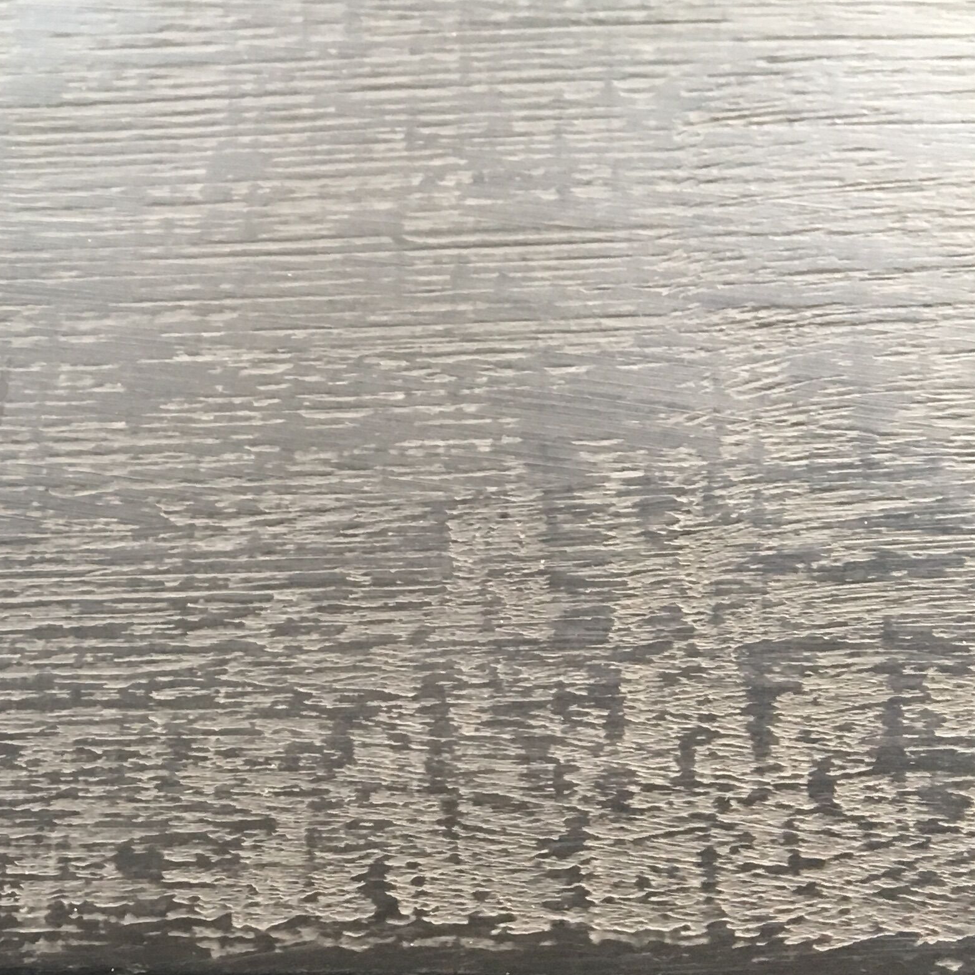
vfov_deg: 25.8
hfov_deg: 24.3
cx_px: -114
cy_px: 740
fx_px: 2103
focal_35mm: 66
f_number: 2.2
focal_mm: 4.15
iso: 125
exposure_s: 1/33
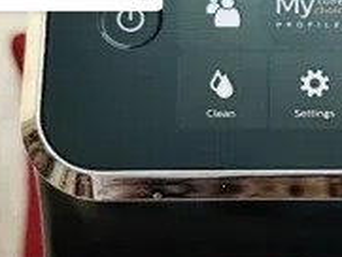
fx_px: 840
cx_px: 448
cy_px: 283
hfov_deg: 20.9
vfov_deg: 16.8
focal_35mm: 85
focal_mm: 6.86
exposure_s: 1/50
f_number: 1.78
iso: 320
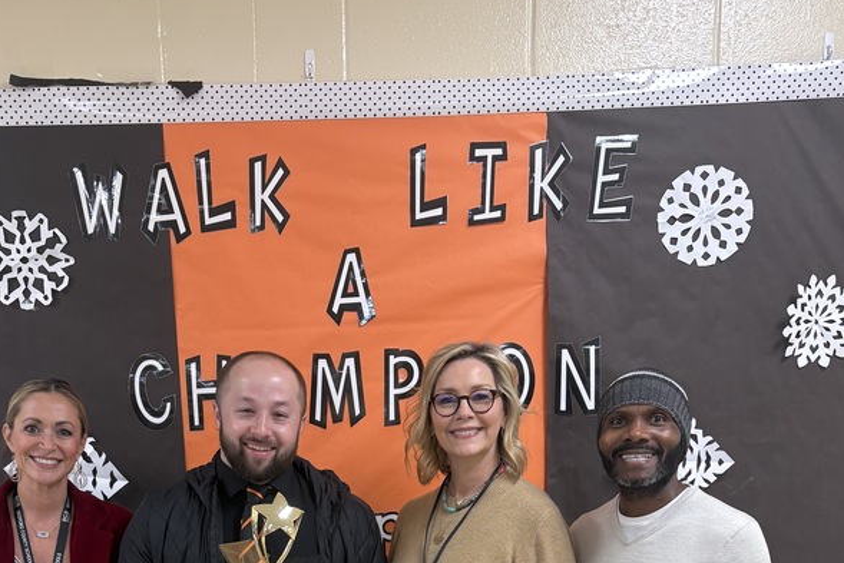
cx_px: 311
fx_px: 1102
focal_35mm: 47
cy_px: 668
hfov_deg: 41.6
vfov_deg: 25.8
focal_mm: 5.96
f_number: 1.6
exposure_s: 1/60
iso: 100
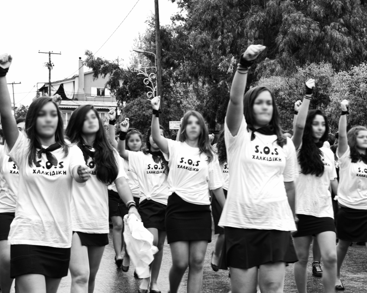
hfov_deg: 26.8
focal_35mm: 71
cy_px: 152
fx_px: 771
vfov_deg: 21.6
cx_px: 190
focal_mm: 40
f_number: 5.6
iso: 200
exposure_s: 1/100
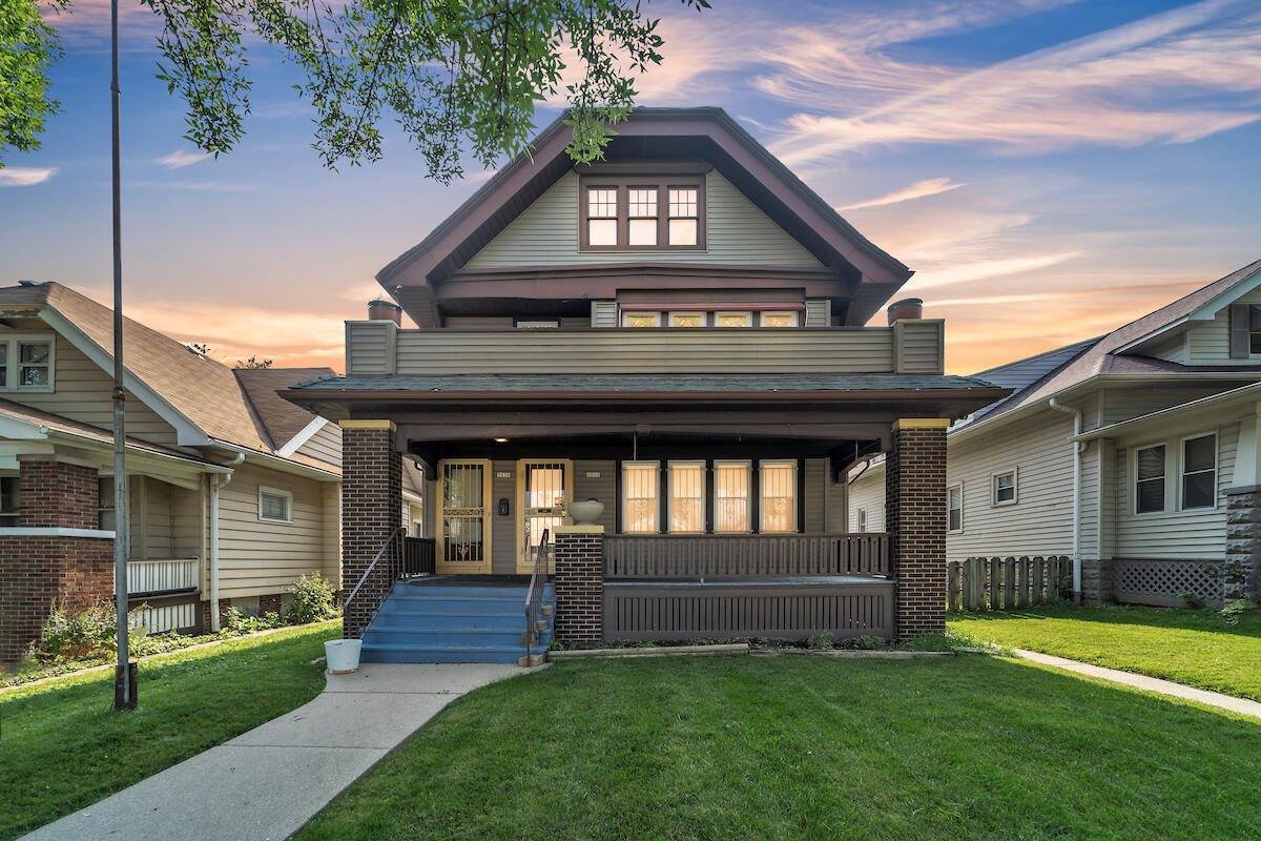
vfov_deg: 81.2
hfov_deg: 104.3
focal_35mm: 14
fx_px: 490
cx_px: 630
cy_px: 420
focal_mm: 14
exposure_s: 1/100
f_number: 9
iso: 100
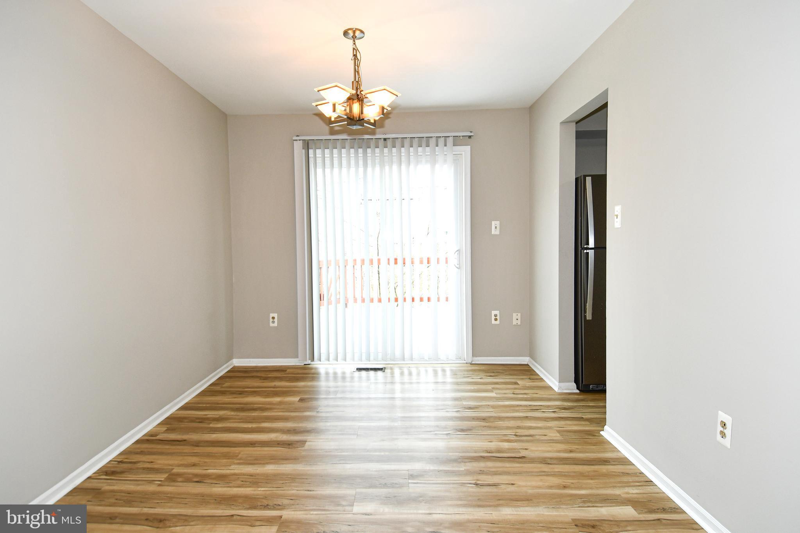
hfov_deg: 90.0
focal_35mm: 18
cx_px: 400
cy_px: 266
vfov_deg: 67.4
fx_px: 400
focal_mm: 12
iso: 200
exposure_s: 1/100
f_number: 5
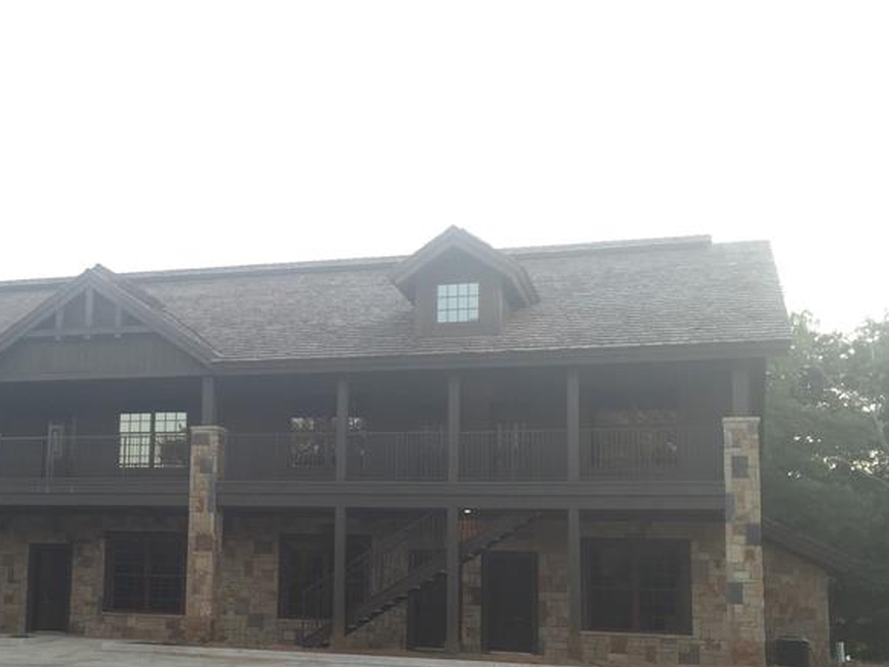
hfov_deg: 36.2
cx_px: 176
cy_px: 420
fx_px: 1310
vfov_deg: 28.5
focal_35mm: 51
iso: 32
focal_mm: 4.15
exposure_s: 1/60
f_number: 2.2
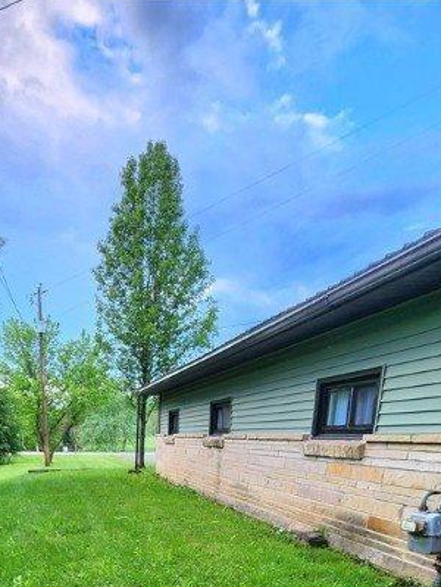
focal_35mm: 25
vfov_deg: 56.3
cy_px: 562
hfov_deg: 53.1
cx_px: 123
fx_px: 424
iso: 50
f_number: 2.2
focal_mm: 2.2
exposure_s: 1/120
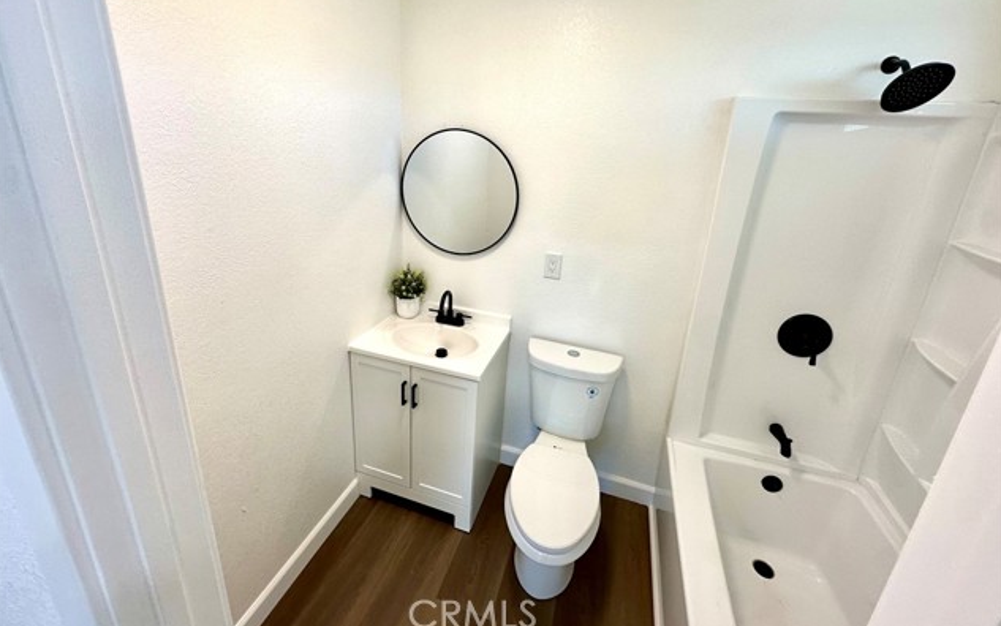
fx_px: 409
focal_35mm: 15
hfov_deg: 101.4
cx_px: 501
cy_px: 258
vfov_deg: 74.2
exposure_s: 1/120
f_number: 2.2
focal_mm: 2.22
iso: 100
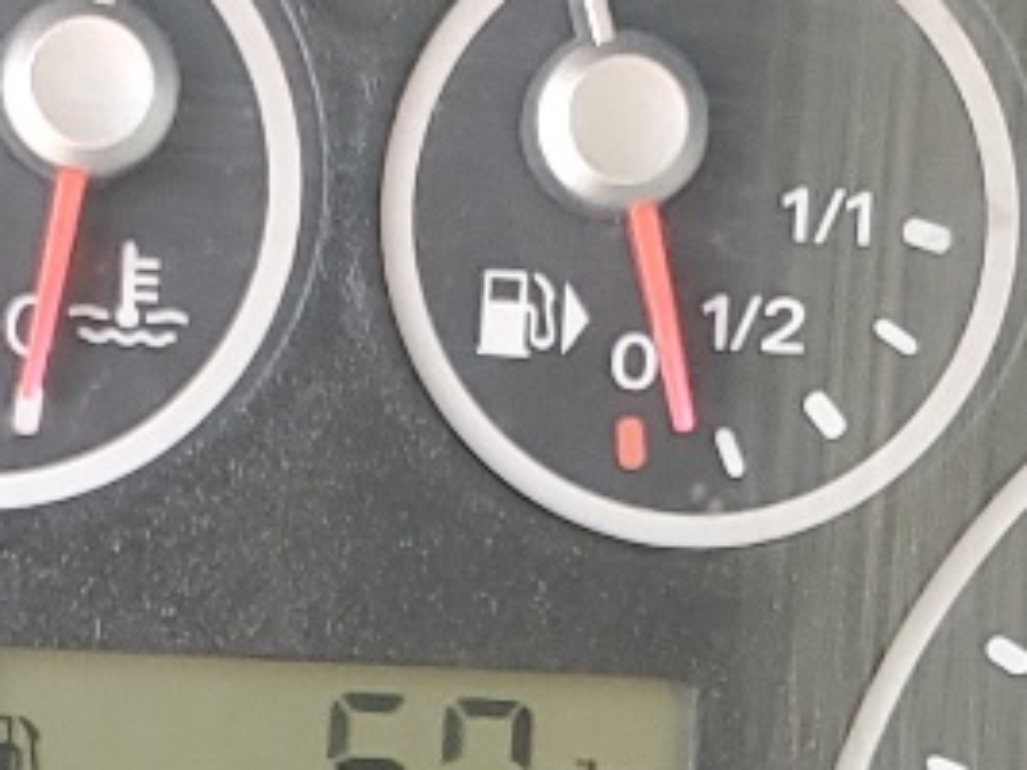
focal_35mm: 156
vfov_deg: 9.3
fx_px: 4626
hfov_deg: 12.7
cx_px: 346
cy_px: 1124
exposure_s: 1/120
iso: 65
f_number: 1.5
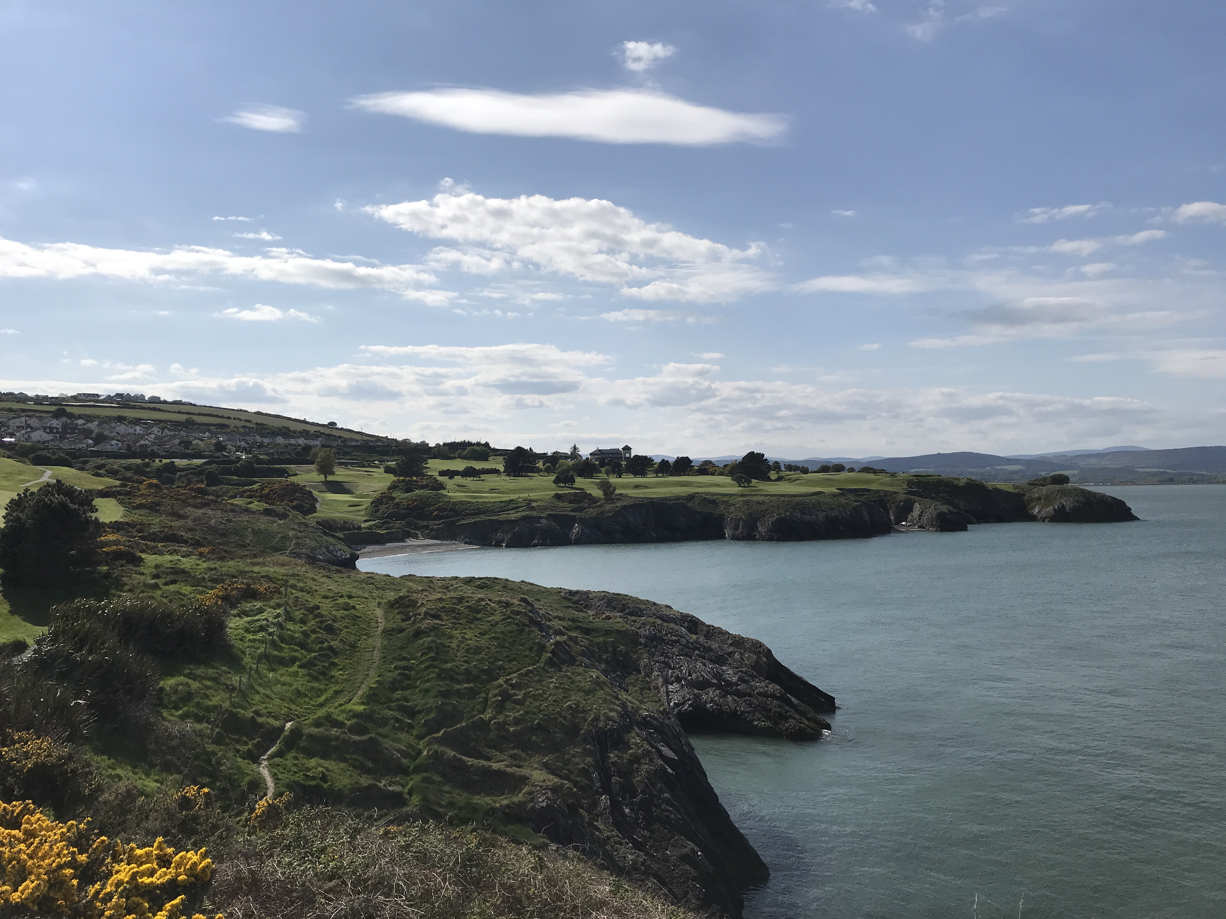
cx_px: 613
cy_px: 460
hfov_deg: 63.4
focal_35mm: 28
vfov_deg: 49.7
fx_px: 992
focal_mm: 3.99
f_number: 1.8
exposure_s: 1/6849
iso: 20
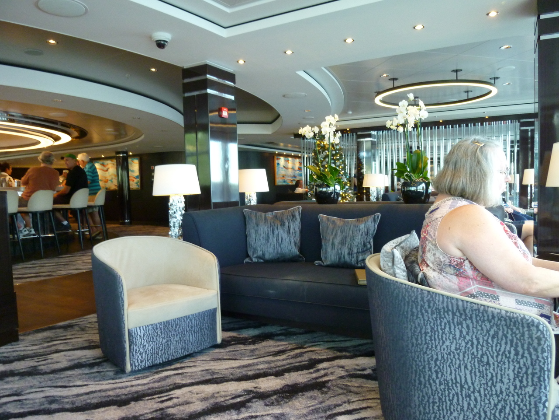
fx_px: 404
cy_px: 210
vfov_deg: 54.9
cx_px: 280
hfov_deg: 69.4
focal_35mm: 25
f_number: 3.3
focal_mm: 4.5
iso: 320
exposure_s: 1/30
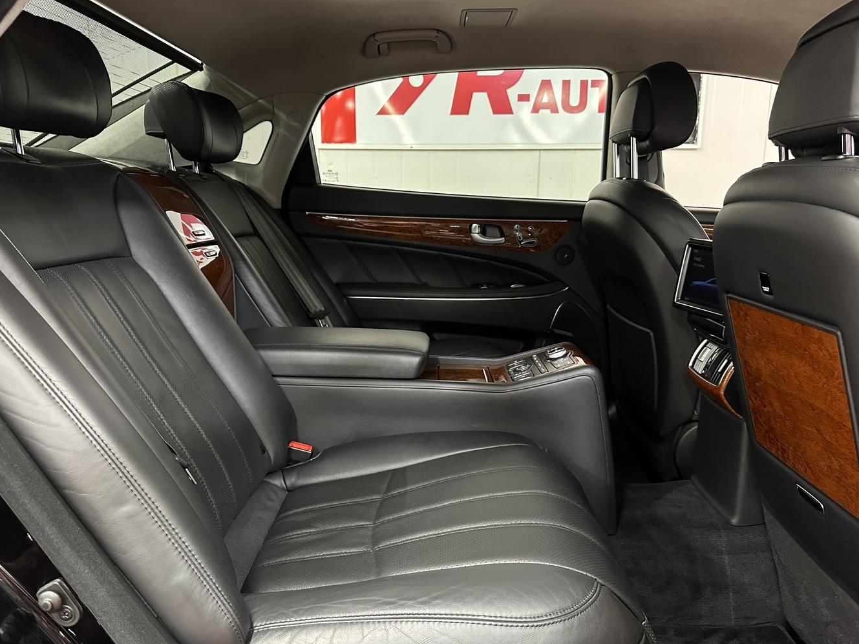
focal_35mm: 26
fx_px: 645
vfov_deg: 53.1
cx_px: 419
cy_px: 335
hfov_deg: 67.3
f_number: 1.78
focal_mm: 6.86
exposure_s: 1/60
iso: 800
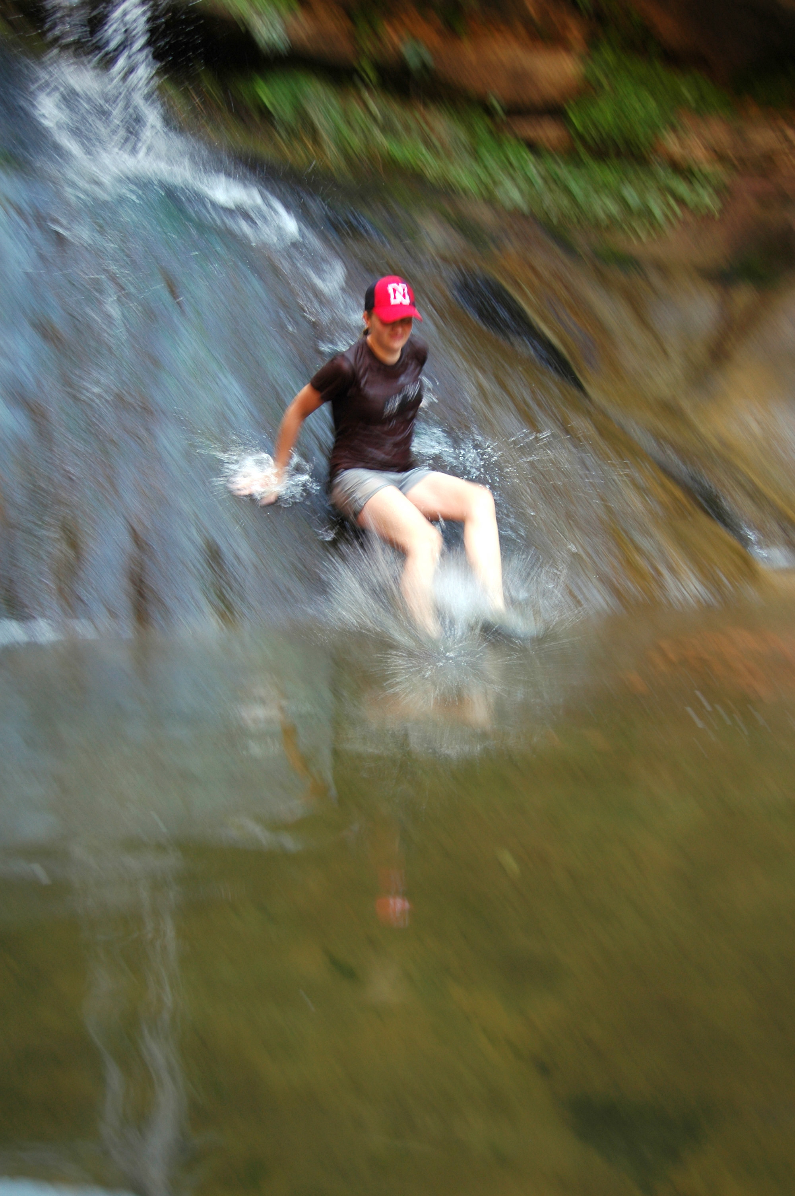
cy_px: 598
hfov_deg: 31.8
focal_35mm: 42
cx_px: 398
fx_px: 1394
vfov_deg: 46.4
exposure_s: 1/30
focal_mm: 28
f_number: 4.2
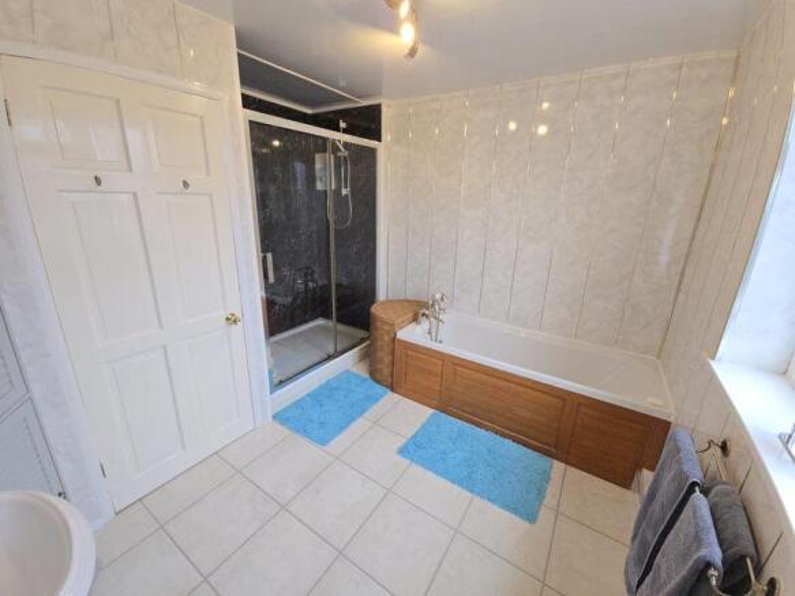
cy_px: 298
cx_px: 398
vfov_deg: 89.9
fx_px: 298
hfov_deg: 106.2
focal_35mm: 13
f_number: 2.2
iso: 200
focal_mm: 2.2
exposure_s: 1/100
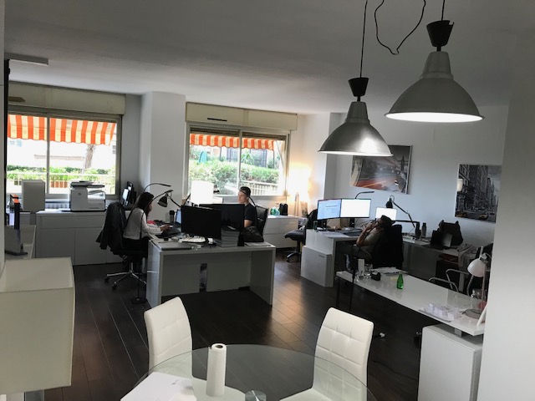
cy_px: 200
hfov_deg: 63.4
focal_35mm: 28
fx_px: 433
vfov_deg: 49.7
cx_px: 268
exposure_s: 1/25
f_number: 1.8
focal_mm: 3.99
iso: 32
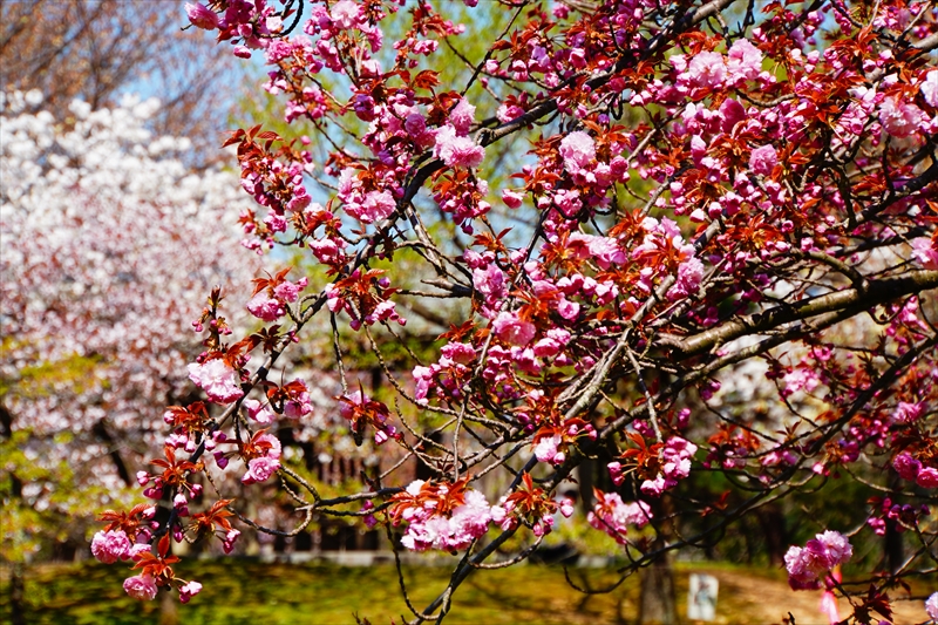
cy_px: 312
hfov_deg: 13.7
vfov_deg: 9.2
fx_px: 3892
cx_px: 469
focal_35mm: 149
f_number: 8
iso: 100
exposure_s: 1/250
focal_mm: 99.6
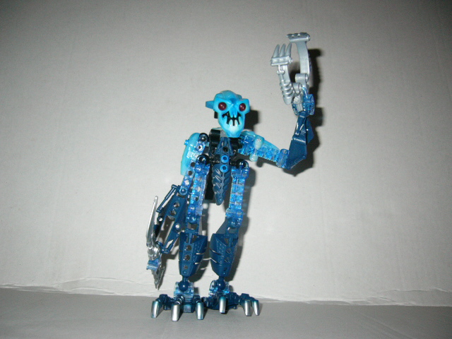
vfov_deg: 40.7
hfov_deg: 52.6
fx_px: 457
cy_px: 170
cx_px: 226
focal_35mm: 35
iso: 100
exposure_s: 1/60
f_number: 2.8
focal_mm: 5.8
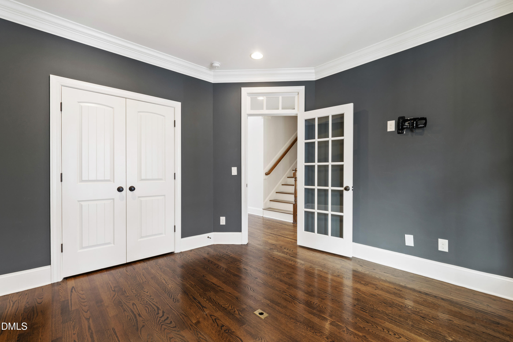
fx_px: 214
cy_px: 171
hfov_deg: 100.4
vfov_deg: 77.3
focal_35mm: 15
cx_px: 256
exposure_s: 1/1.25
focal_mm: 10
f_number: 9
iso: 100
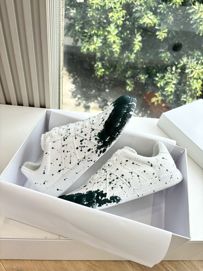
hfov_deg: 53.1
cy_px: 136
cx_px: 102
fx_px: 203
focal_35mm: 26
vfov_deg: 67.3
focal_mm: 5.96
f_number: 1.6
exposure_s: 1/550
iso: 50
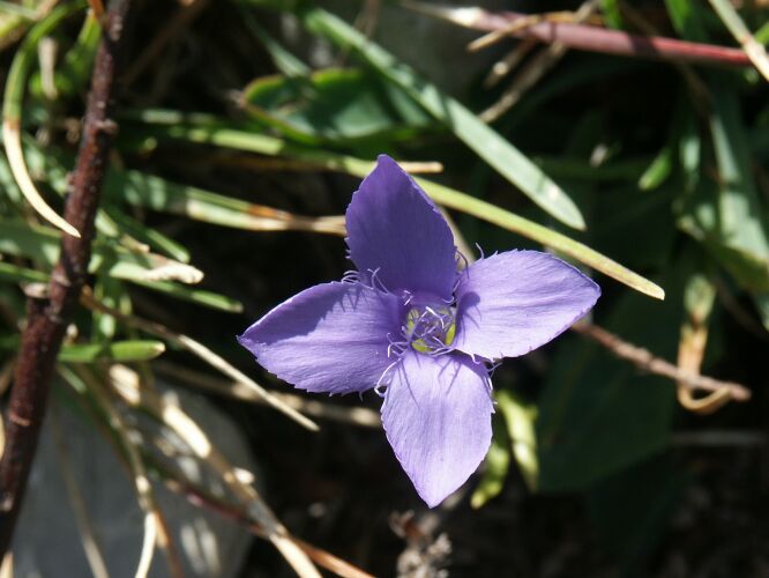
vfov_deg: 7.5
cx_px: 384
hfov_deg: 9.9
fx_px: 4422
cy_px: 289
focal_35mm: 199
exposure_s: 1/180
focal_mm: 50.48
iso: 100
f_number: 6.7
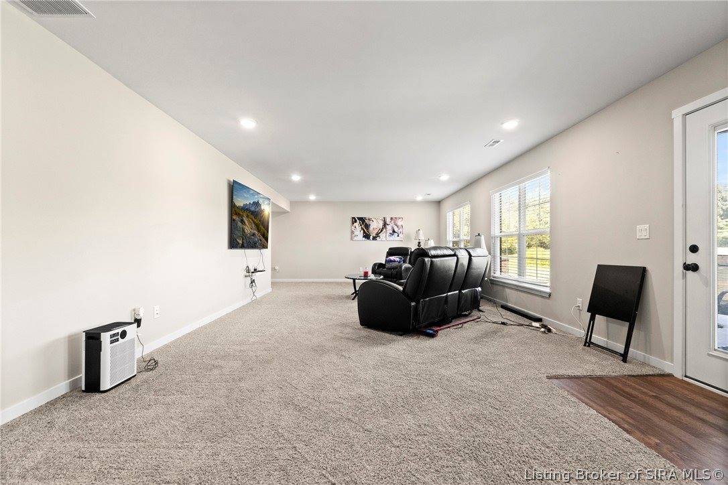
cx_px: 364
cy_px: 242
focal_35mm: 15
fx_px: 303
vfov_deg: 77.3
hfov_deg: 100.4
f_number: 8
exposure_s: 1/8
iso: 400
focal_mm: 10
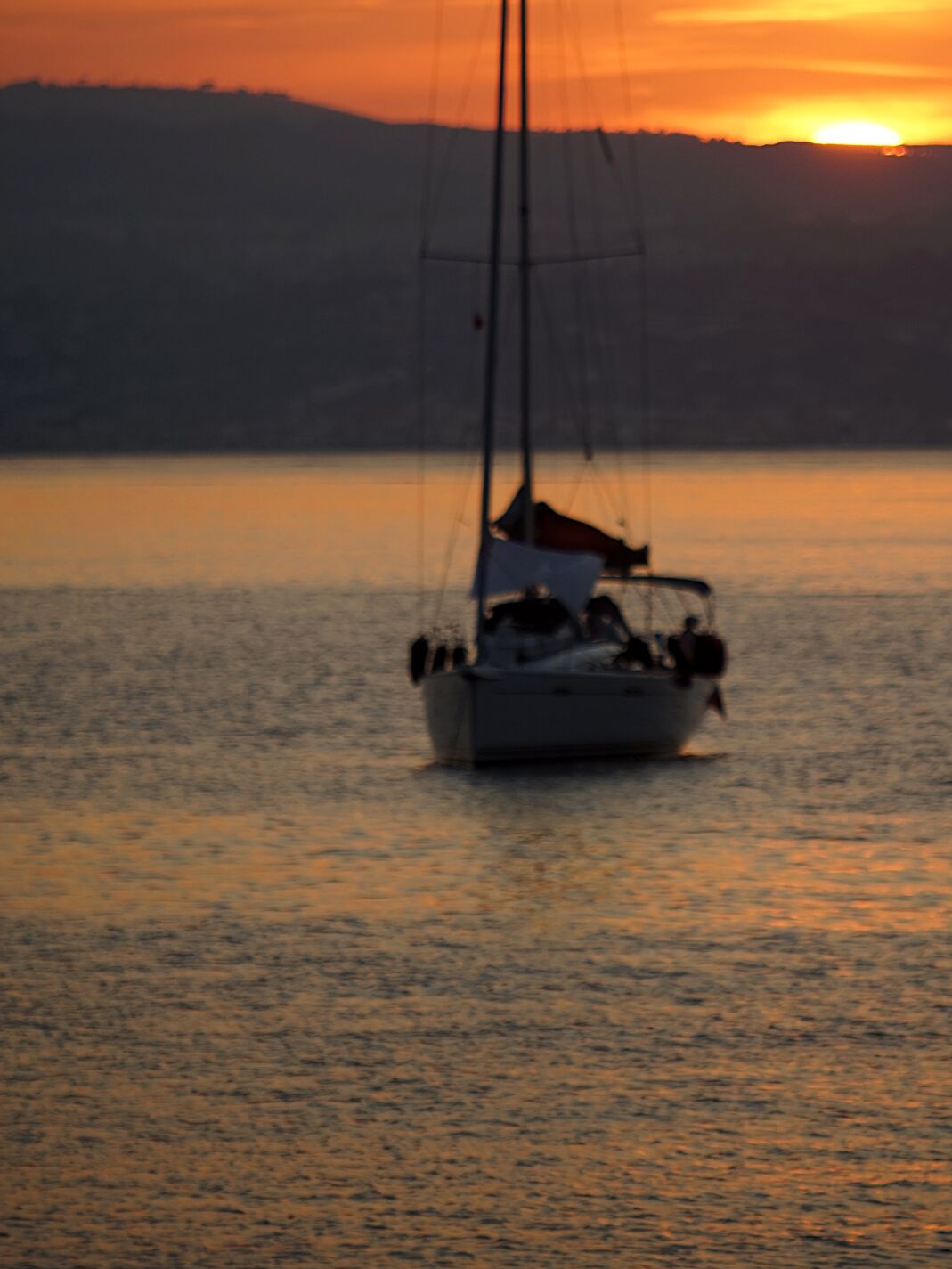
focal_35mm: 405
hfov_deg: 3.7
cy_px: 348
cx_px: 706
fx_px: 14849
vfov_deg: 4.9
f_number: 5.6
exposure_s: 1/320
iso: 125
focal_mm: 250
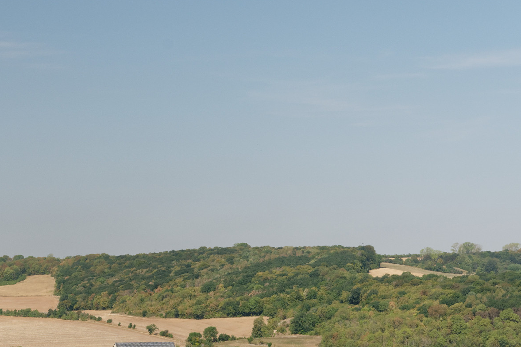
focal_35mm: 94
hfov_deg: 21.5
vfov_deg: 14.4
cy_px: 293
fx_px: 1360
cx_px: 126
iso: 200
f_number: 8
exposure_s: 1/125
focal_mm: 36
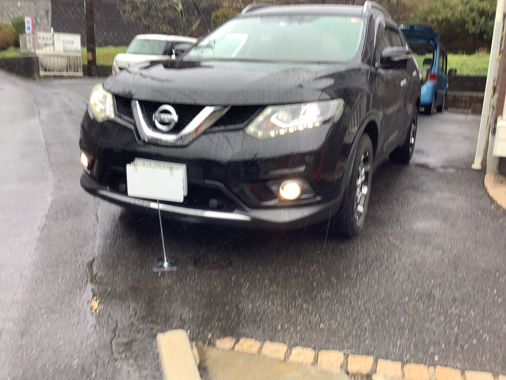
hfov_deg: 58.4
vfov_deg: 45.4
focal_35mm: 31
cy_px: 190
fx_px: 453
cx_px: 253
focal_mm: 3.3
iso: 25
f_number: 2.4
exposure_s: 1/120
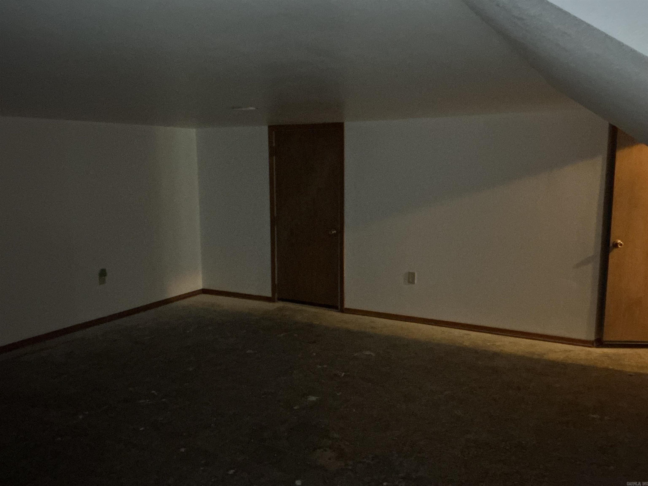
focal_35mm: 29
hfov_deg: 61.7
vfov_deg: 48.2
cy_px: 243
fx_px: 543
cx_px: 324
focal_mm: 3
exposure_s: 1/15
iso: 1600
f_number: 1.8
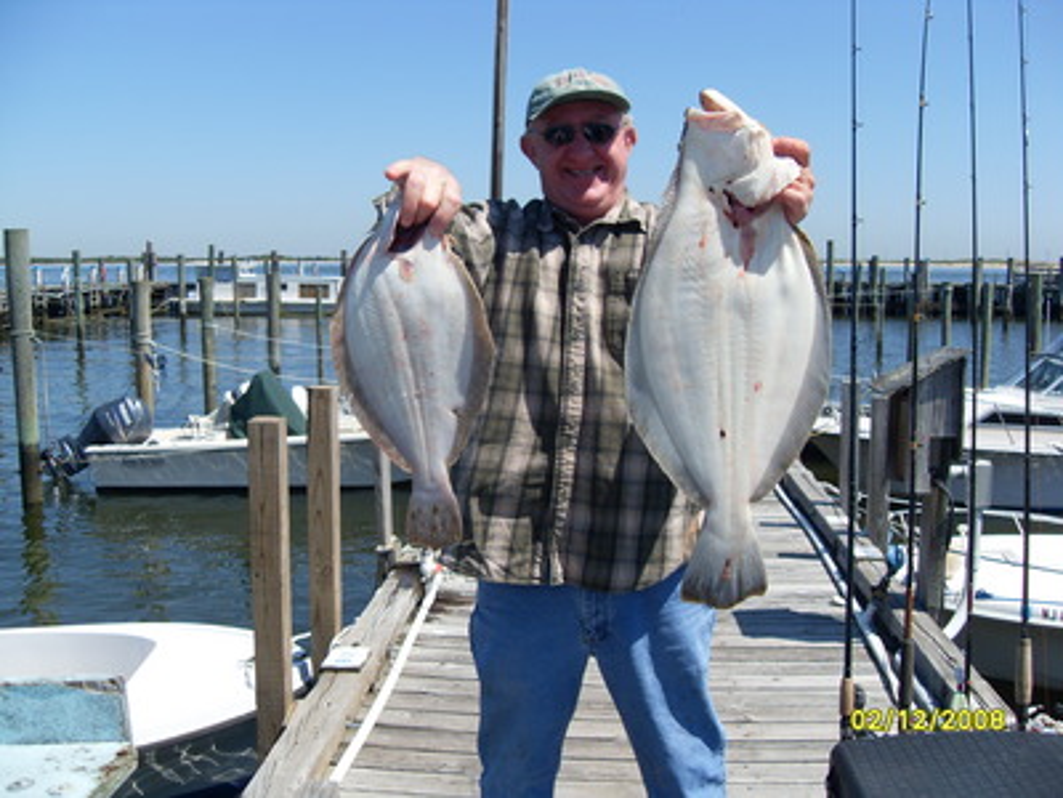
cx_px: 532
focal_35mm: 37
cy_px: 399
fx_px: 1136
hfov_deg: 50.1
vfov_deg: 38.7
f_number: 7
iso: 80
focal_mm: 6.3
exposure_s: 1/250
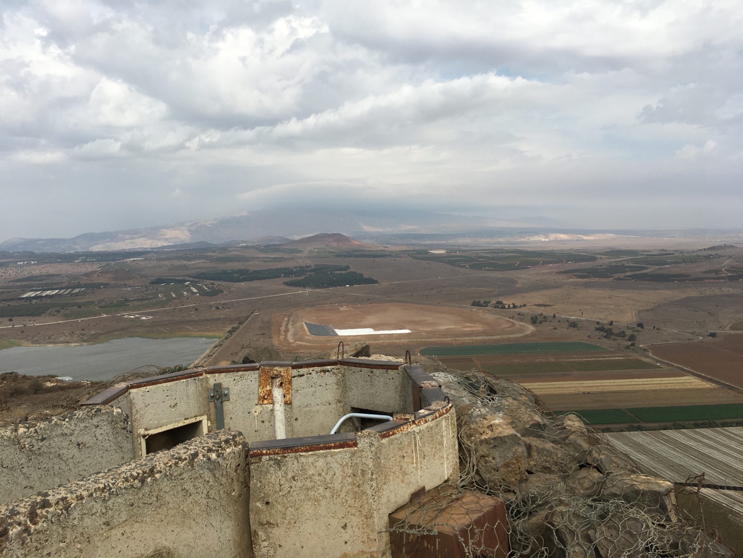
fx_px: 622
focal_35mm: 29
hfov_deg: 61.7
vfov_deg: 48.2
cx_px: 372
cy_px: 279
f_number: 2.2
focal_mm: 4.15
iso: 25
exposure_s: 1/2137
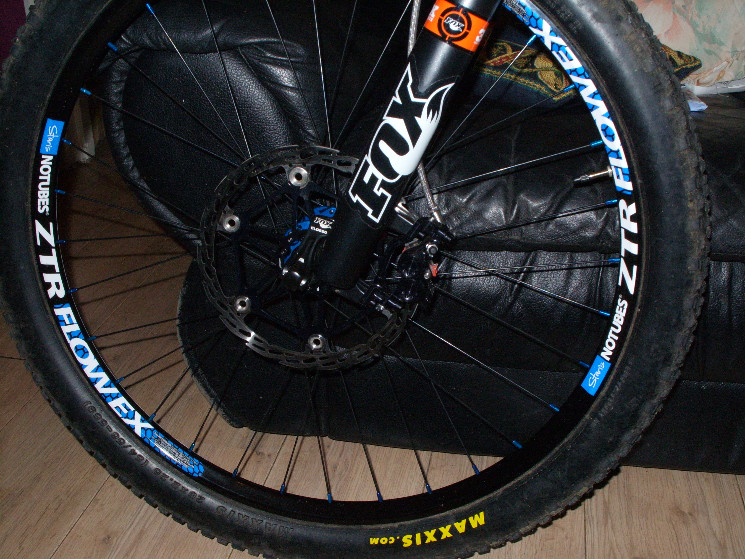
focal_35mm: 38
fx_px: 818
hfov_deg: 49.0
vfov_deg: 37.7
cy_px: 280
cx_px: 372
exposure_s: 1/30
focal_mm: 7.8
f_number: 2.8
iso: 400
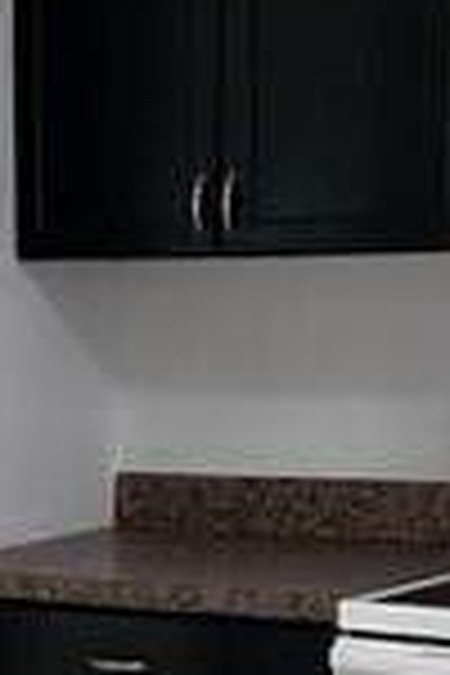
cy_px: 590
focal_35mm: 115
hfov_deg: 11.7
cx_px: -81
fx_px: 2156
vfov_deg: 17.6
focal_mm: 5.7
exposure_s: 1/60
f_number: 1.5
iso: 80
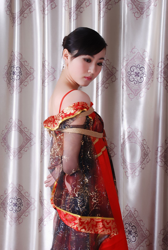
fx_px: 461
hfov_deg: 20.7
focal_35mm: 66
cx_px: 84
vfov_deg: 30.5
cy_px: 125
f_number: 11
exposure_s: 1/8
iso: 100
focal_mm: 44
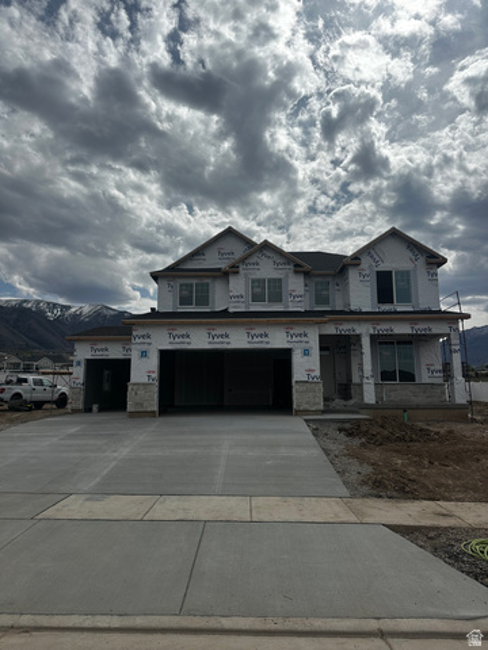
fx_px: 451
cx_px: 244
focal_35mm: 24
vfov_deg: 71.6
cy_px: 325
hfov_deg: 56.8
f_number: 1.78
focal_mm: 6.86
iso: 100
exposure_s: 1/18519
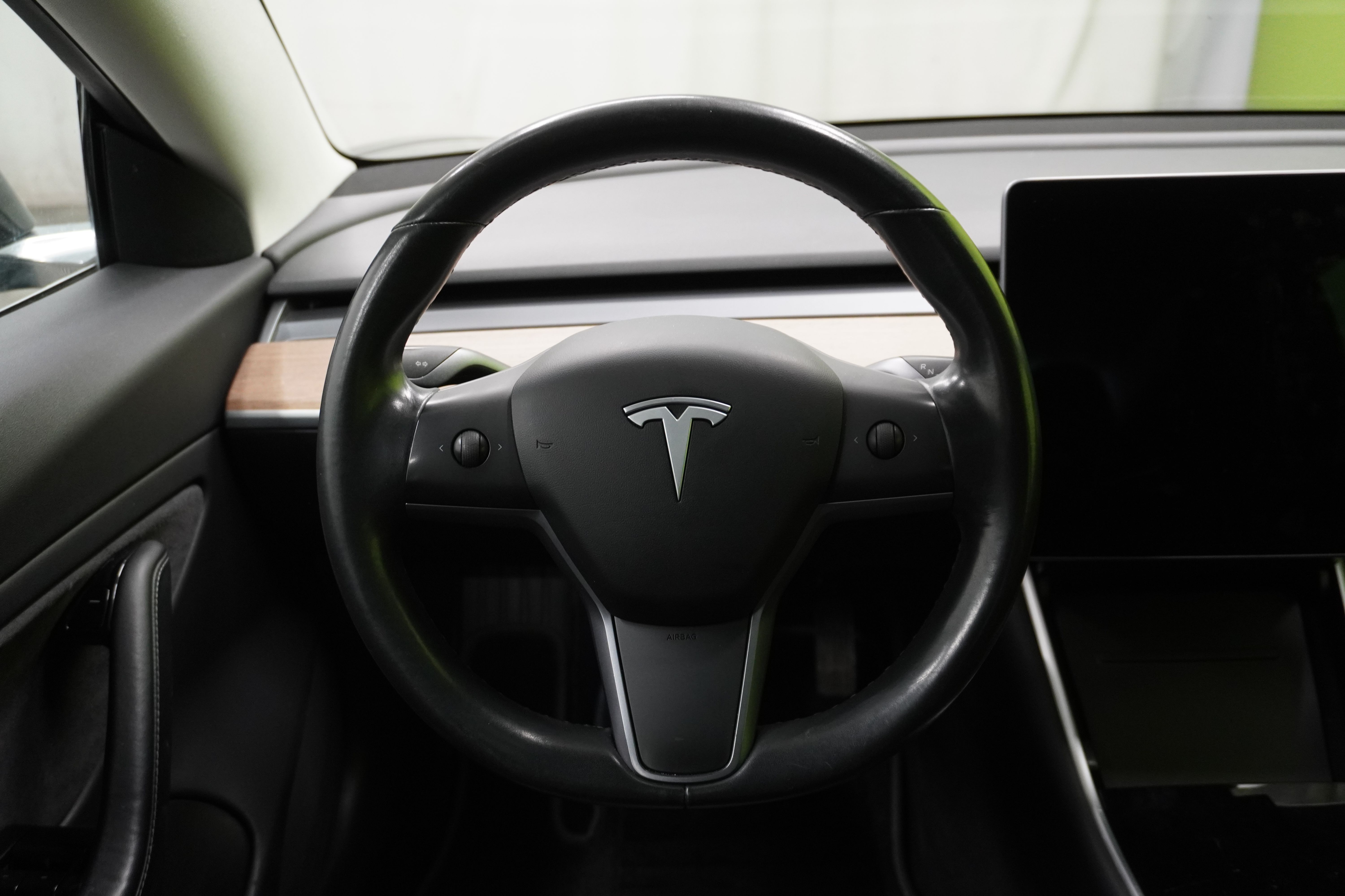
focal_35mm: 34
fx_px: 1289
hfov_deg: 55.1
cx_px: 672
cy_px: 448
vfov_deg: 38.4
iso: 1600
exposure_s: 1/40
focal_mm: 23
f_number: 4.5
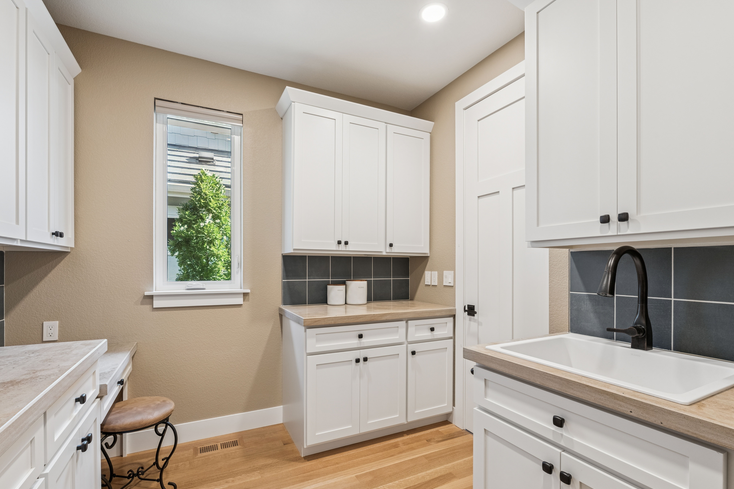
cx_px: 364
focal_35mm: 17
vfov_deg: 70.4
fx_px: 347
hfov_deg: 93.3
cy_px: 260
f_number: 11
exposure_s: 1/6
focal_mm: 16
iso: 400
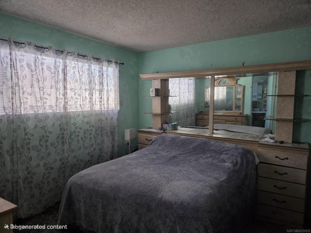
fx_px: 207
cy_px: 116
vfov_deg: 58.9
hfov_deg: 73.9
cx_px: 156
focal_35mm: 23
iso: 640
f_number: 1.8
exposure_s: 1/120
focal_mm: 5.4
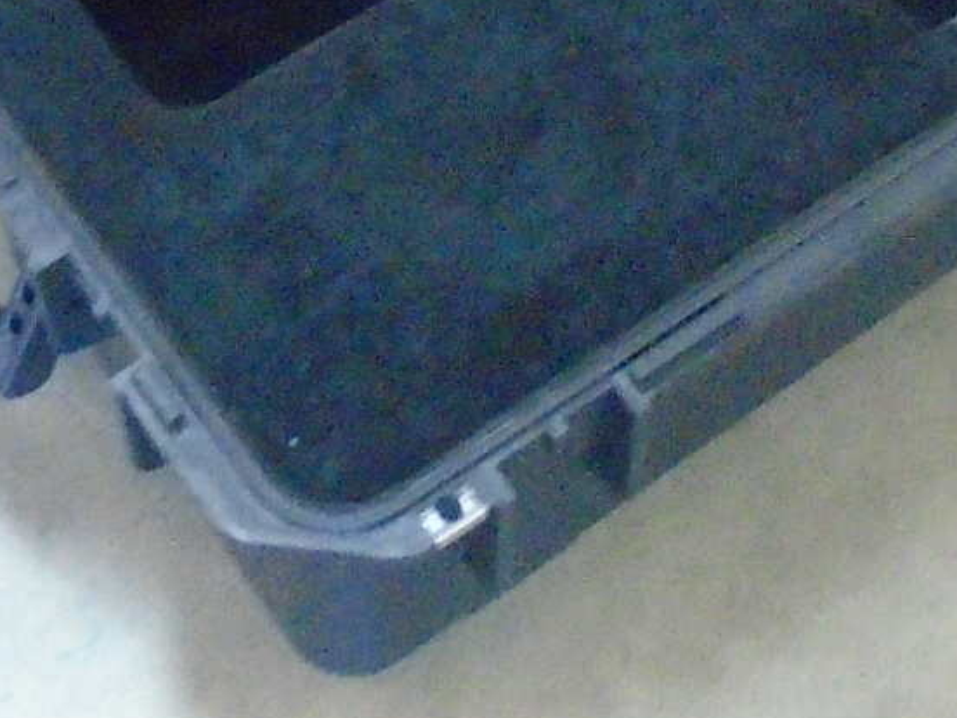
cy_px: -761
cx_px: 818
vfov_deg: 11.0
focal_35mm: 122
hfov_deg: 16.0
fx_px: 3373
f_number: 3.2
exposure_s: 1/13
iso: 800
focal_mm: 4.6
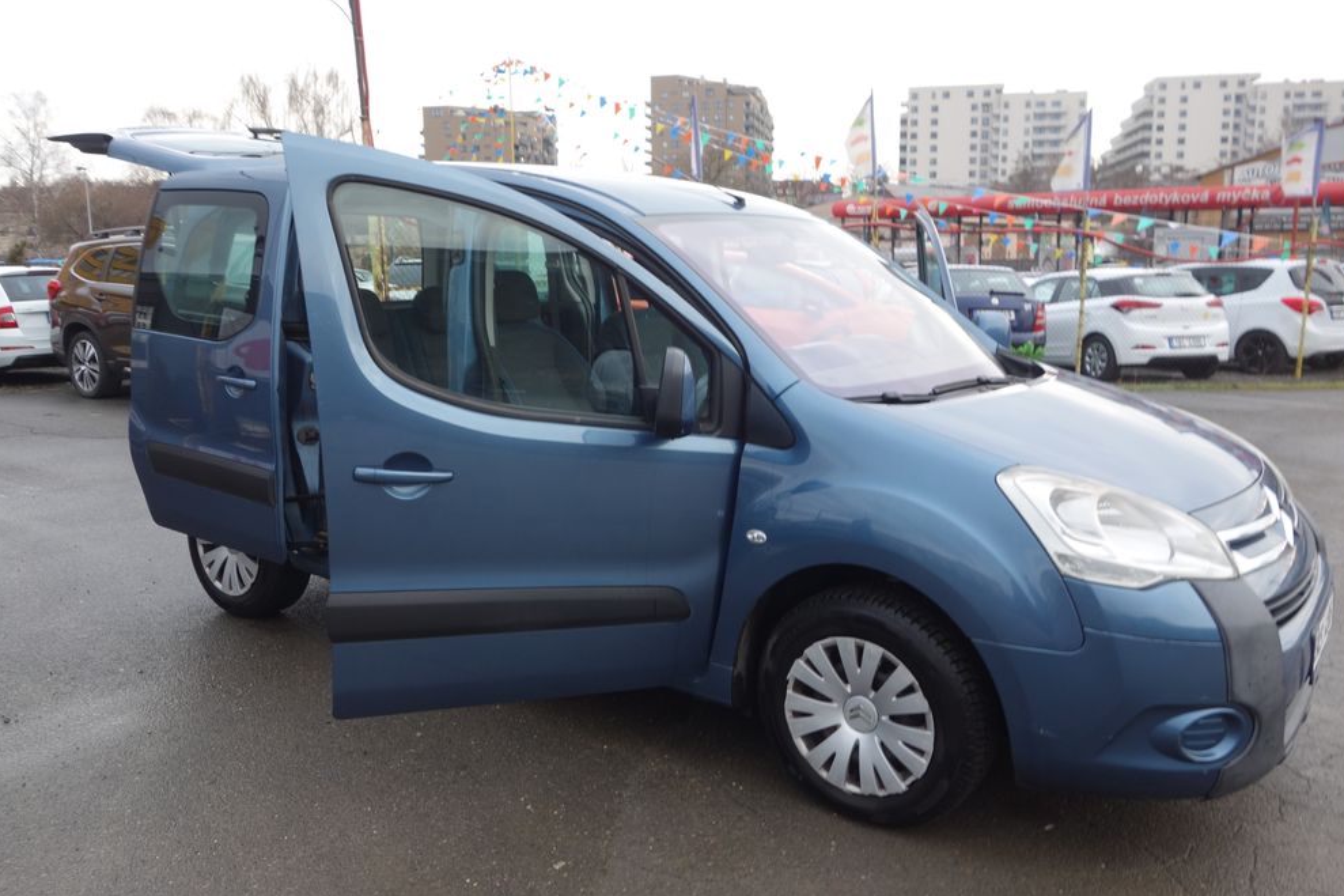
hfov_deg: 63.7
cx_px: 667
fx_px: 1082
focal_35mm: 29
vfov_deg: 44.9
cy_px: 451
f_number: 4.5
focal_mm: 10.4
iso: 125
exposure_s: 1/30
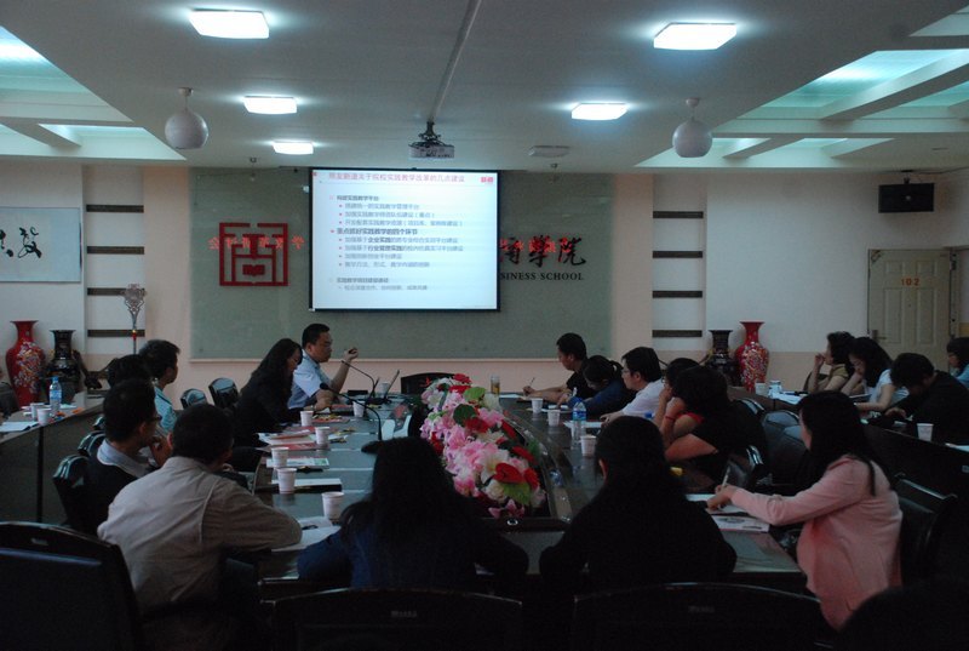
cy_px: 326
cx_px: 484
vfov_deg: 29.1
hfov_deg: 42.2
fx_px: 1254
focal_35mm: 46
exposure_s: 1/60
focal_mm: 31
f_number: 5.6
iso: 1600
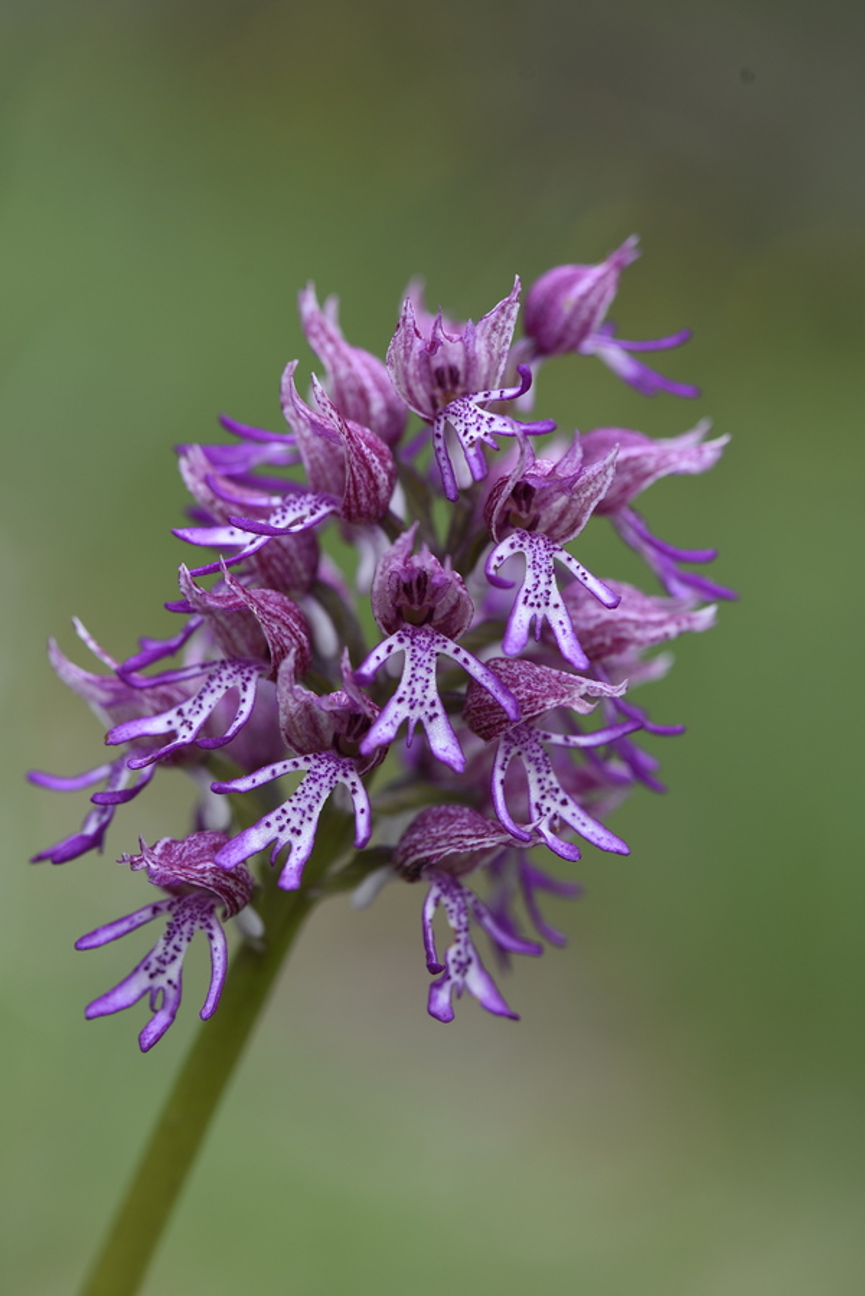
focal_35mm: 105
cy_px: 648
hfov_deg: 13.1
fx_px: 3781
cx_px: 432
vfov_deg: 19.5
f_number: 6.3
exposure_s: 1/100
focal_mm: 105
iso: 160
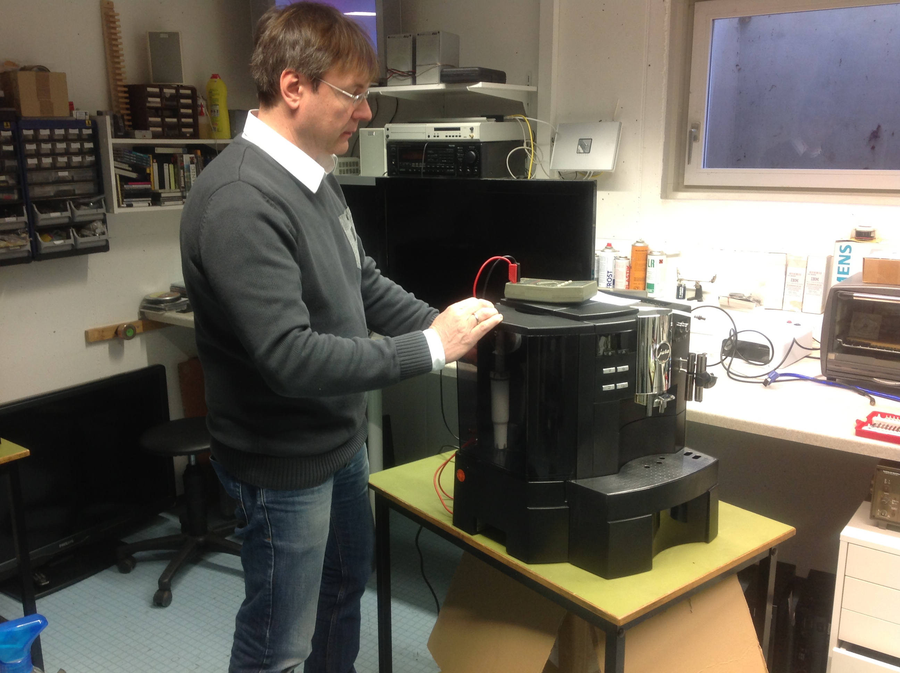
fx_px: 909
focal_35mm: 35
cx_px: 450
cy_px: 336
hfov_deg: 52.7
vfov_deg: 40.6
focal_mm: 4.28
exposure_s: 1/15
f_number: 2.4
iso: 80
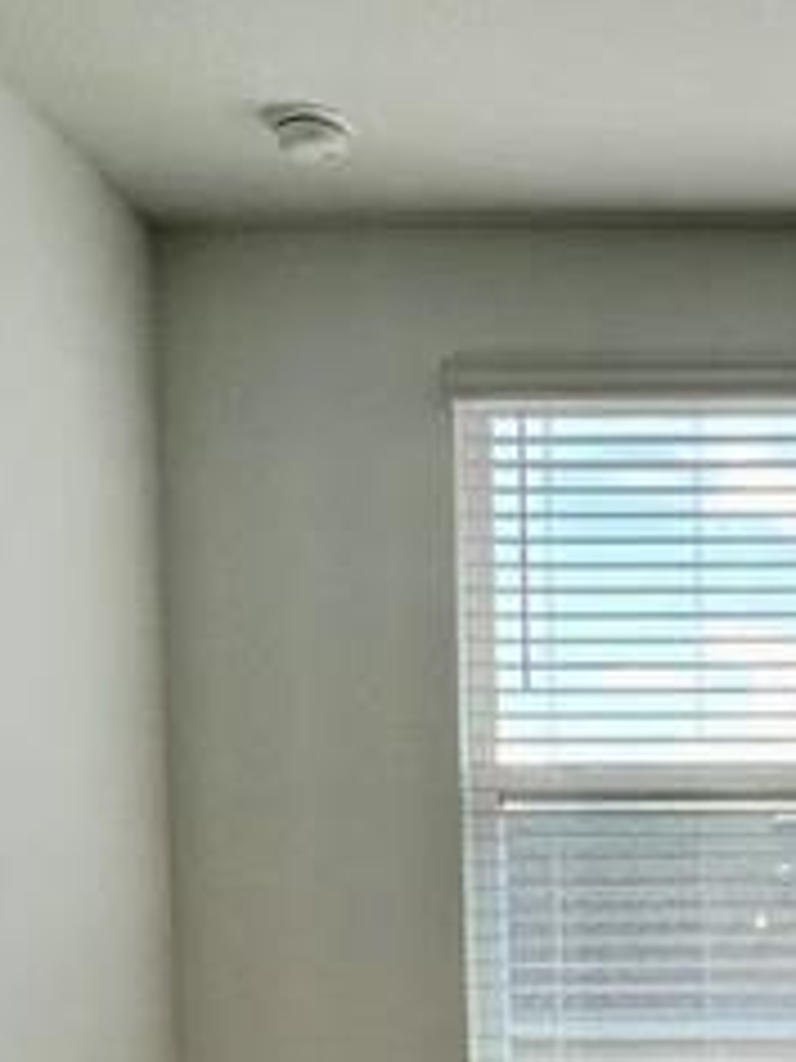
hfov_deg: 20.3
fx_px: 2024
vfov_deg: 26.6
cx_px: 1043
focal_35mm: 66
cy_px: 1215
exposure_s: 1/268
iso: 32
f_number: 1.8
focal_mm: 1.57
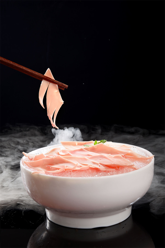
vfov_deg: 28.8
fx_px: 481
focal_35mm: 70
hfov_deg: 19.5
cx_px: 82
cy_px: 124
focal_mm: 70
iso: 100
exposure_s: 1/30
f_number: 14
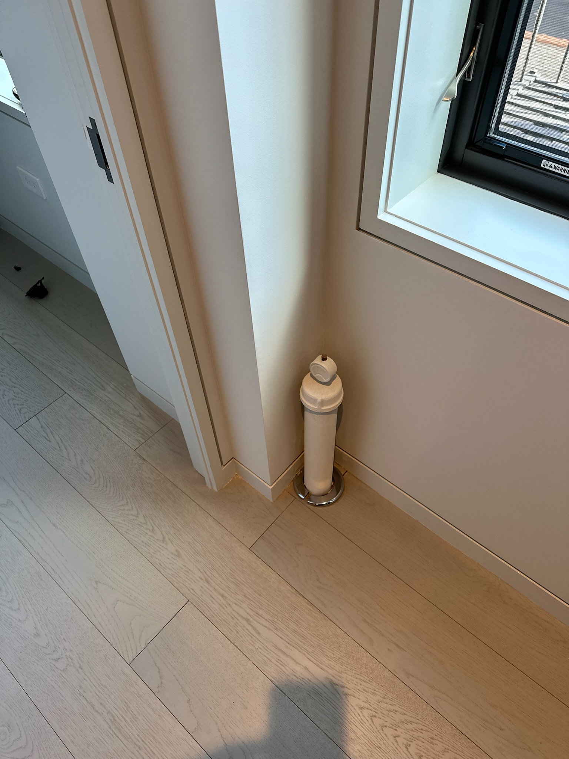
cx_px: 284
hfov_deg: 56.8
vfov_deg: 71.6
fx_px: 526
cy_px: 380
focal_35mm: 24
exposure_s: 1/120
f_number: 1.78
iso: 160
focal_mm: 6.86
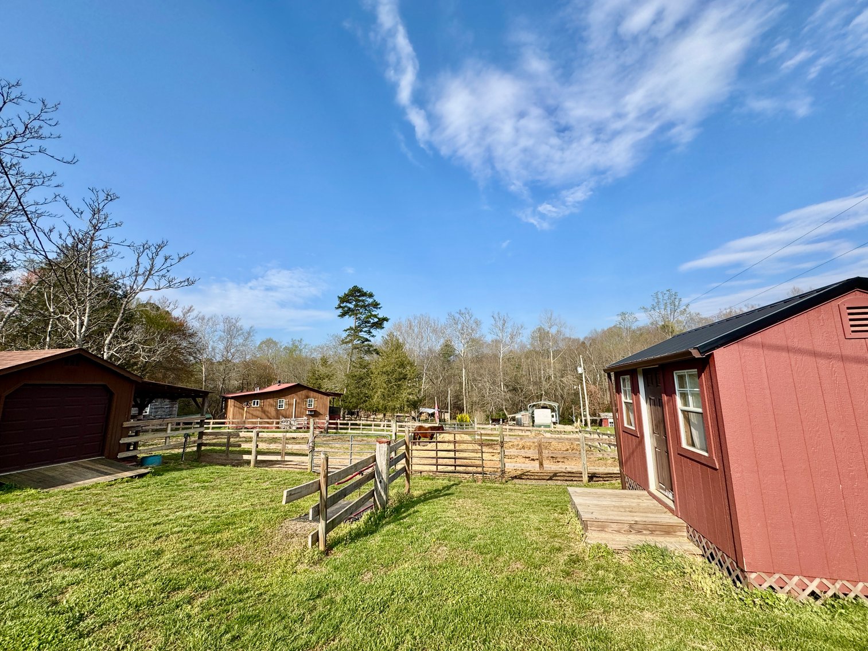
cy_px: 326
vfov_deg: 85.7
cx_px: 434
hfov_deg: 102.1
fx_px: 351
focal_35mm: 14
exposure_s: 1/1976
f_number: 2.2
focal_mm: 2.22
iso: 50
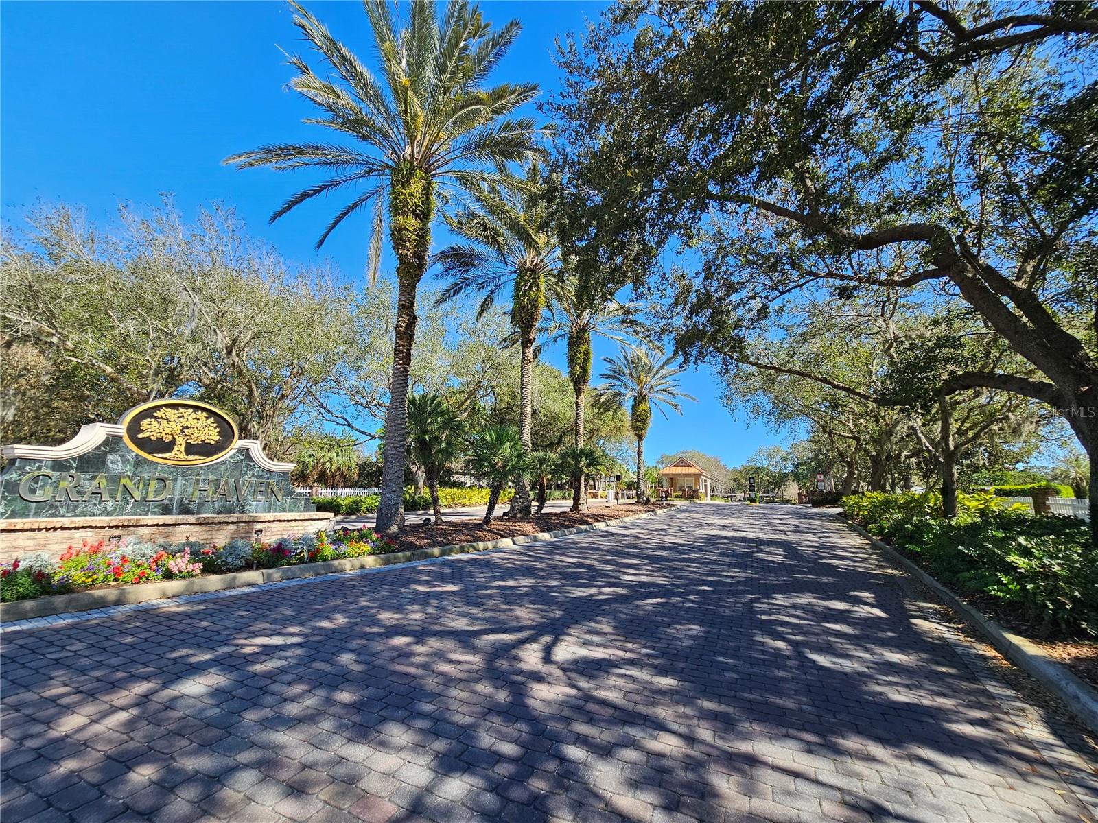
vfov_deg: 89.9
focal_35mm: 13
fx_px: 412
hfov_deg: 106.2
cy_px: 412
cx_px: 549
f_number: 2.2
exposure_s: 1/805
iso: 50
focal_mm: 2.2
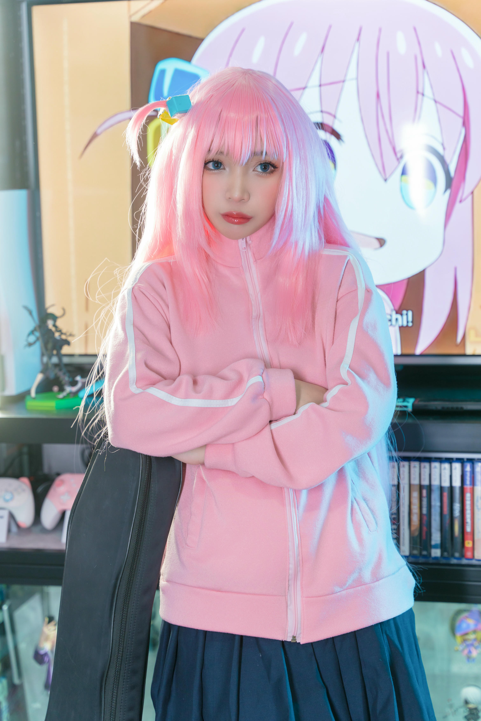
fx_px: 1403
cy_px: 360
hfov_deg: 19.5
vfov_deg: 28.8
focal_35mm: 70
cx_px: 240
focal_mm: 70
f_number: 3.5
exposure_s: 1/100
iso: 640
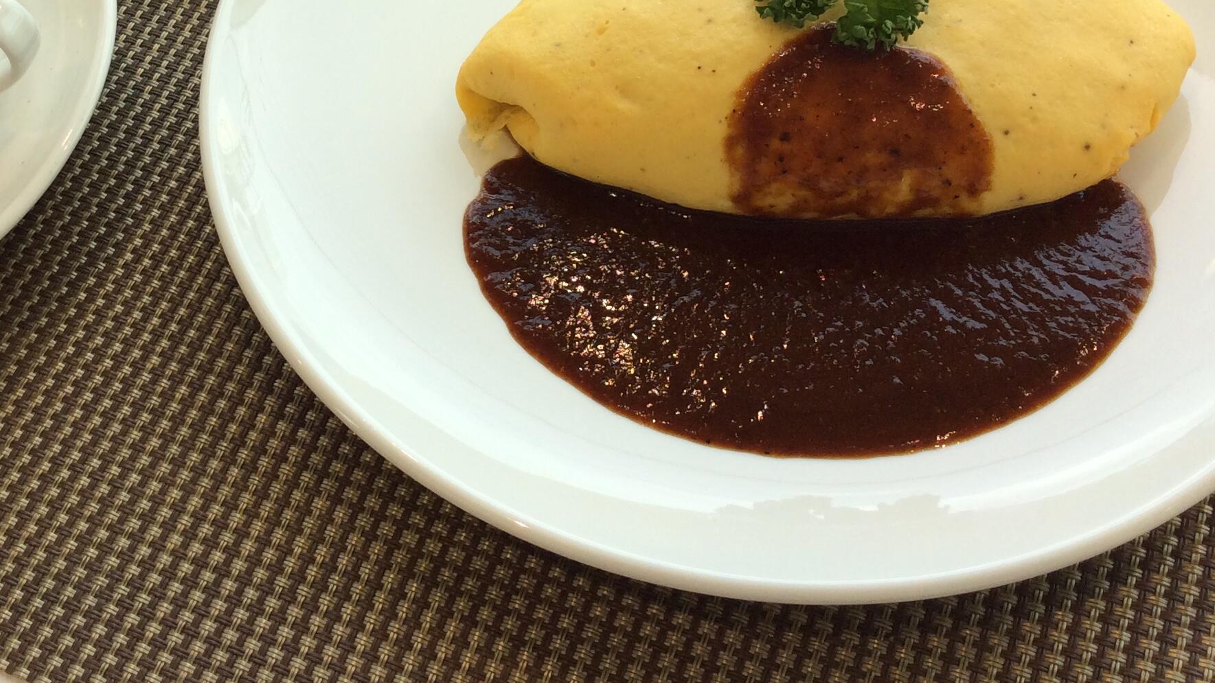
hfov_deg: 40.2
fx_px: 1643
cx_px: 429
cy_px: 67
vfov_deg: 22.9
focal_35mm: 51
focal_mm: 3.3
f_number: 2.4
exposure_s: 1/280
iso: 32
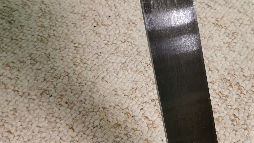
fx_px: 478
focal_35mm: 71
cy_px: 61
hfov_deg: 29.7
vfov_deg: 17.0
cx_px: 142
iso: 125
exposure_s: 1/100
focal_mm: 5.58
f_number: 1.8
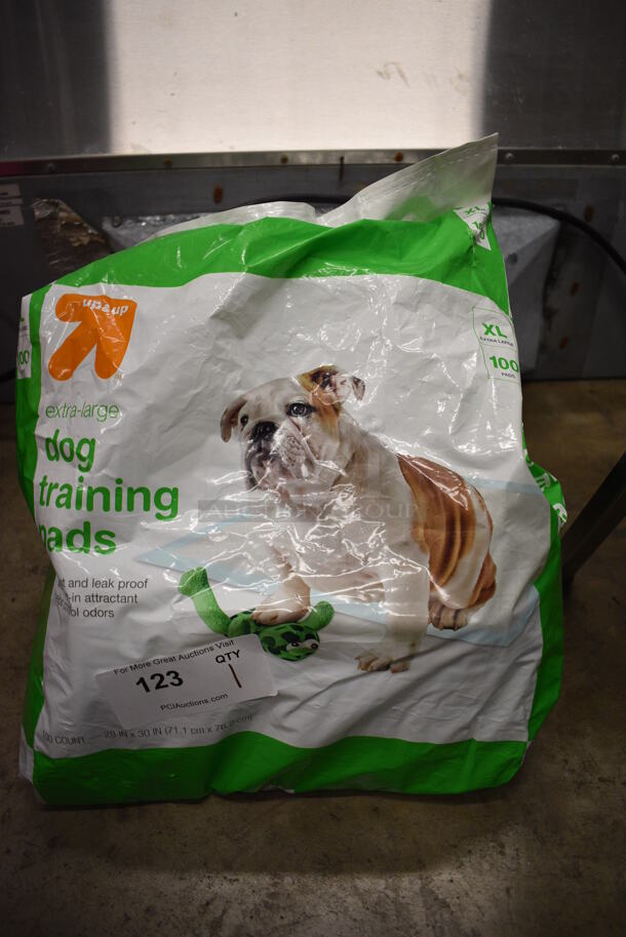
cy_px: 468
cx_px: 313
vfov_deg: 67.3
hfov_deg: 48.0
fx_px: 703
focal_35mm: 27
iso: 800
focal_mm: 18
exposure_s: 1/250
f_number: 3.5
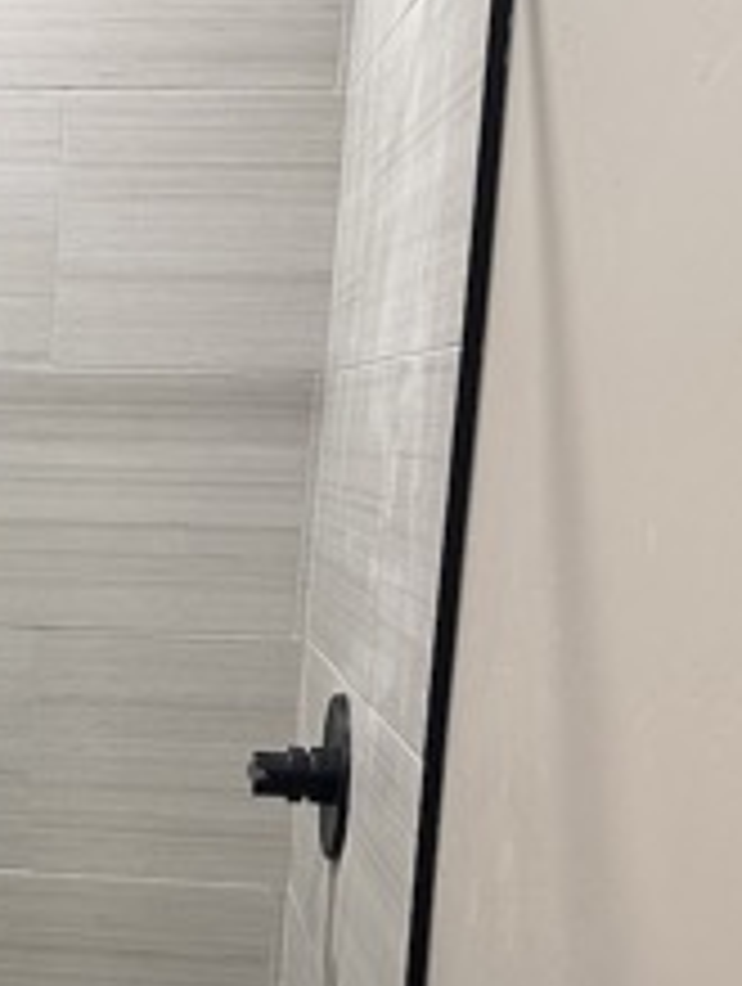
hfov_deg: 19.9
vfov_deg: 27.0
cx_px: -135
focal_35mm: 70
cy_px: 842
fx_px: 1995
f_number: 1.78
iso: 200
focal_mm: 6.86
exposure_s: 1/117
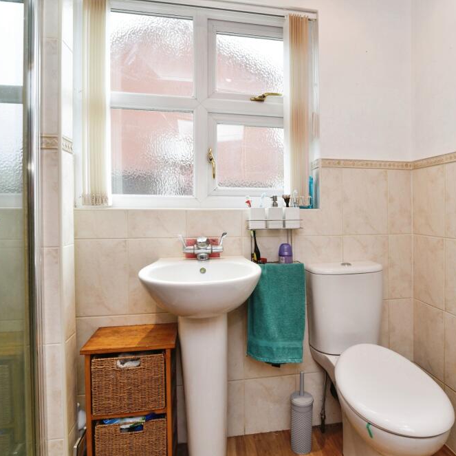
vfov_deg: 72.1
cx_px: 267
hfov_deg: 71.6
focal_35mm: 21
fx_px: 313
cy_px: 235
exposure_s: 1/90
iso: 400
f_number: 4.8
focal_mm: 16
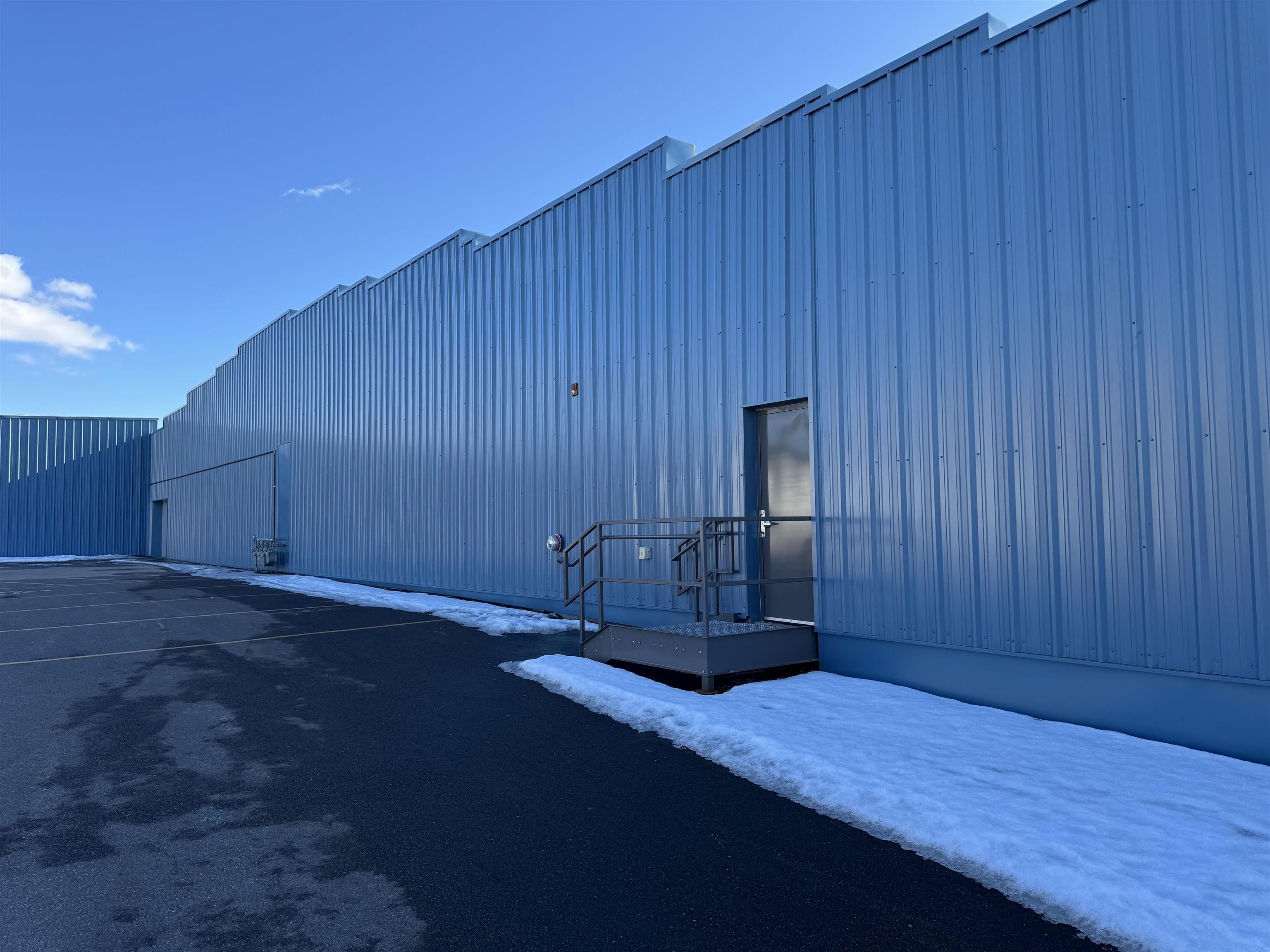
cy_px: 476
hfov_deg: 71.6
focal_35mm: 24
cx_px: 635
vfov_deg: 56.8
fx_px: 881
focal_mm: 6.76
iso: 80
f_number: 1.78
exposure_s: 1/1488
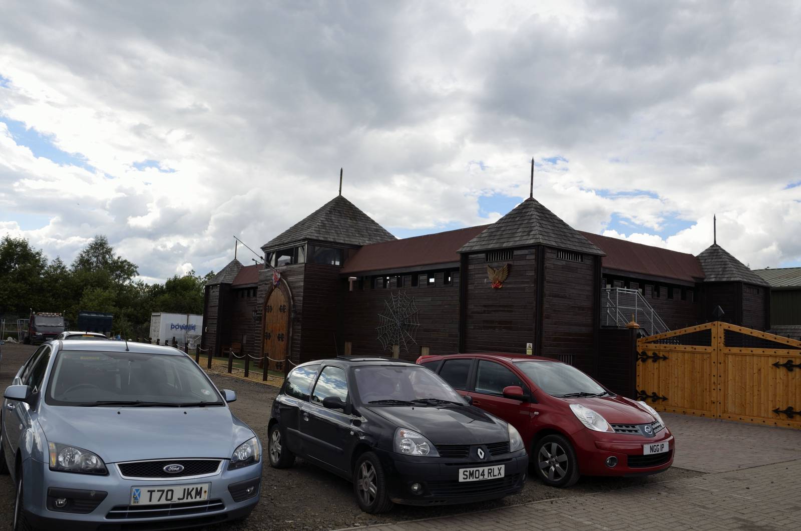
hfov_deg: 67.5
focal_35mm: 27
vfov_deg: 47.7
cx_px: 400
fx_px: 600
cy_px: 266
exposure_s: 1/250
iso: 100
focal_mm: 18
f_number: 8
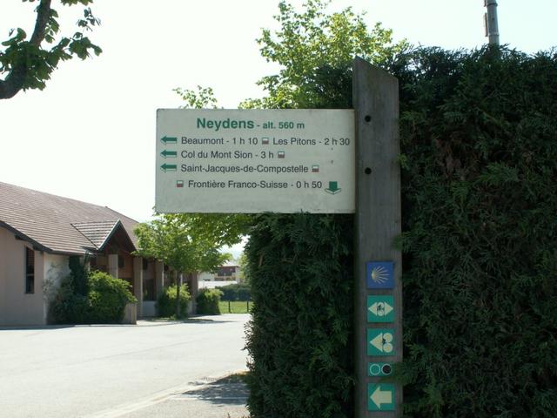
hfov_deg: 38.2
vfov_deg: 29.1
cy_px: 209
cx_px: 278
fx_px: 805
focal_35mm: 50
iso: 50
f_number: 5.6
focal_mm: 8.25
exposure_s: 1/125
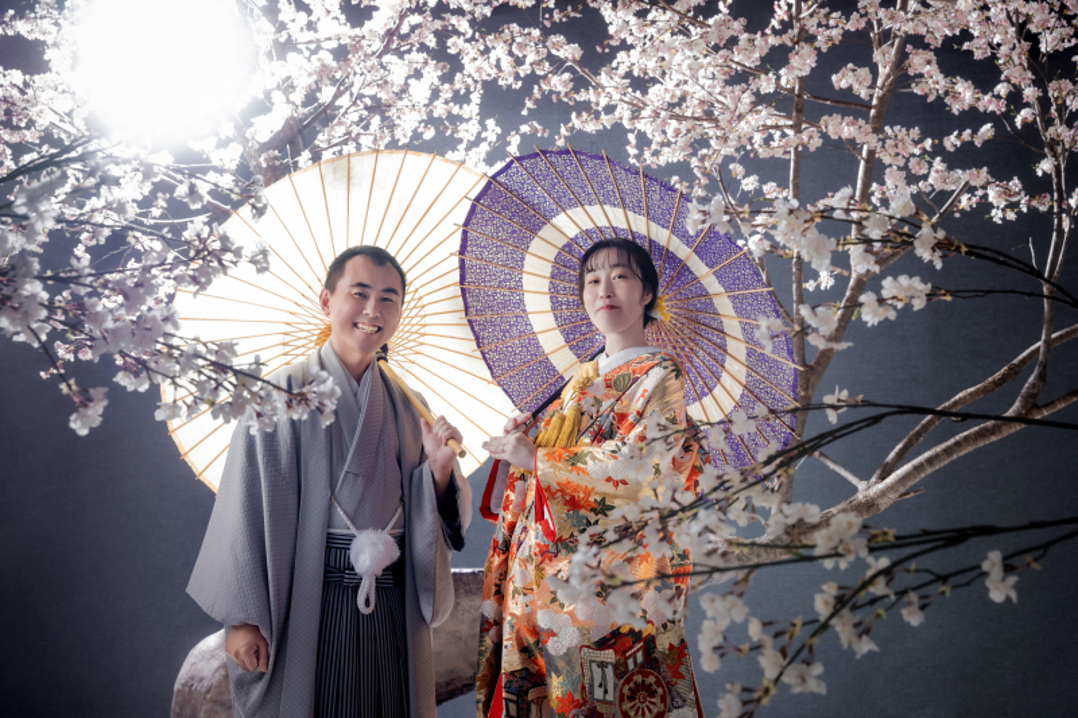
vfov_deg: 29.2
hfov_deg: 42.8
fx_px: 1377
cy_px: 359
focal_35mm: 46
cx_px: 539
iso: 400
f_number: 6.3
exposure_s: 1/100
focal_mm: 46
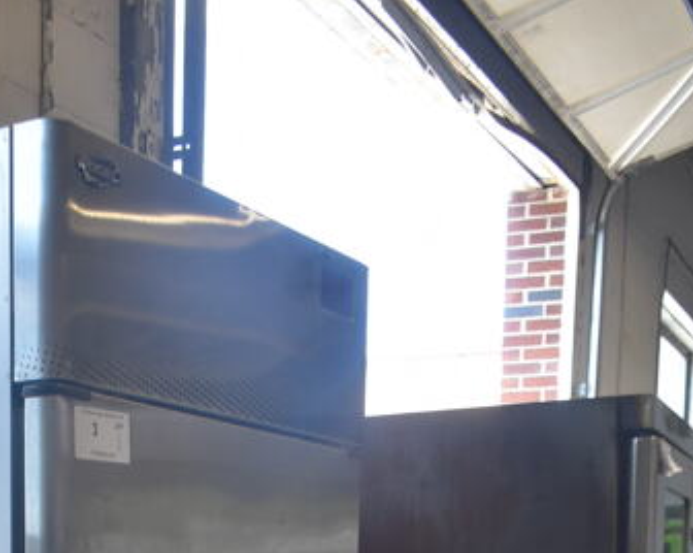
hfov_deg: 26.9
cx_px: 109
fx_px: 1414
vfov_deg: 18.5
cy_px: 923
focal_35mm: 69
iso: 800
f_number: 3.5
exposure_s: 1/250
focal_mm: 18
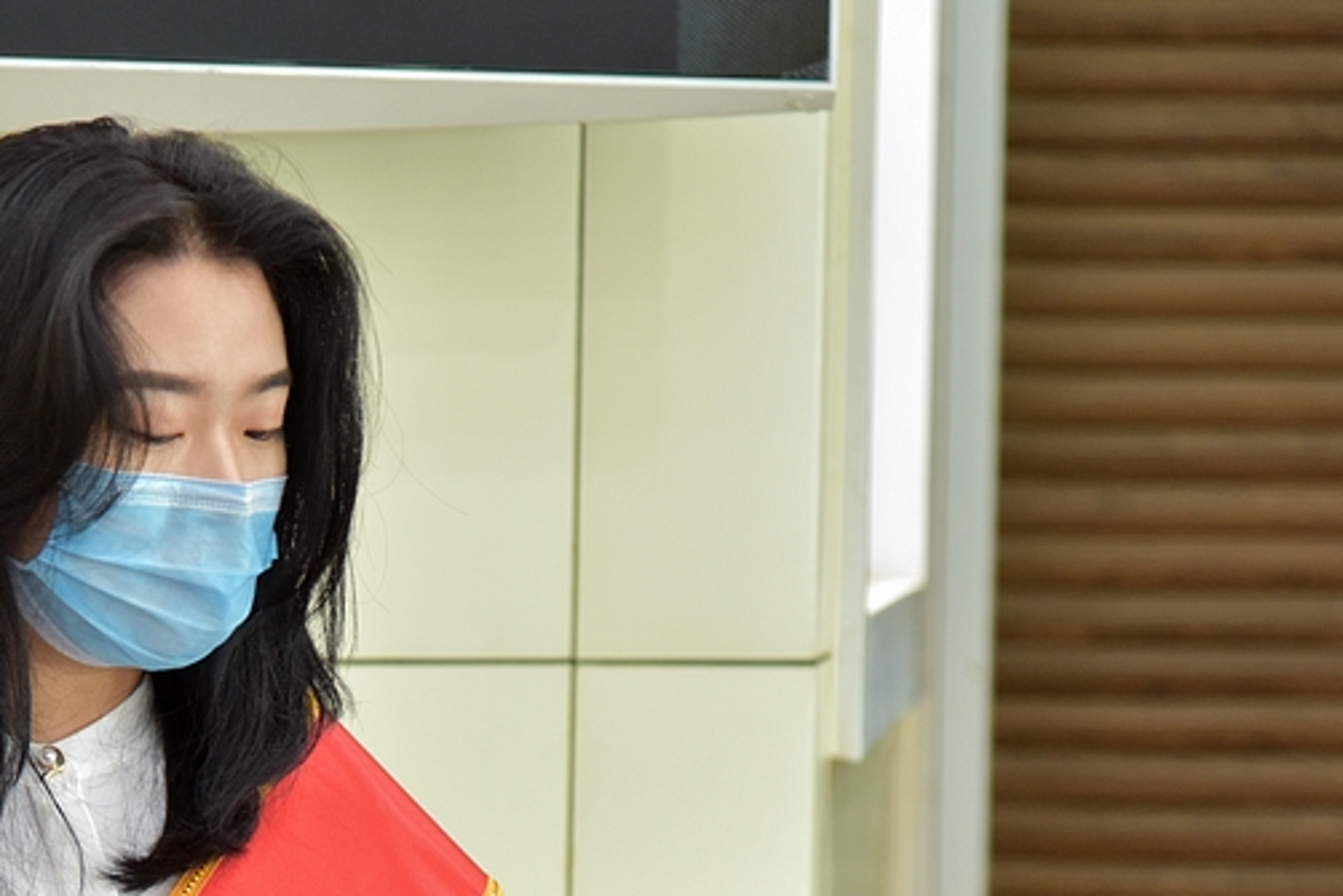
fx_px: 7799
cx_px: 298
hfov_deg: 9.8
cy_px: 744
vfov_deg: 6.6
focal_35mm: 209
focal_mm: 105
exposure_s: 1/50
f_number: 4
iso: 1250
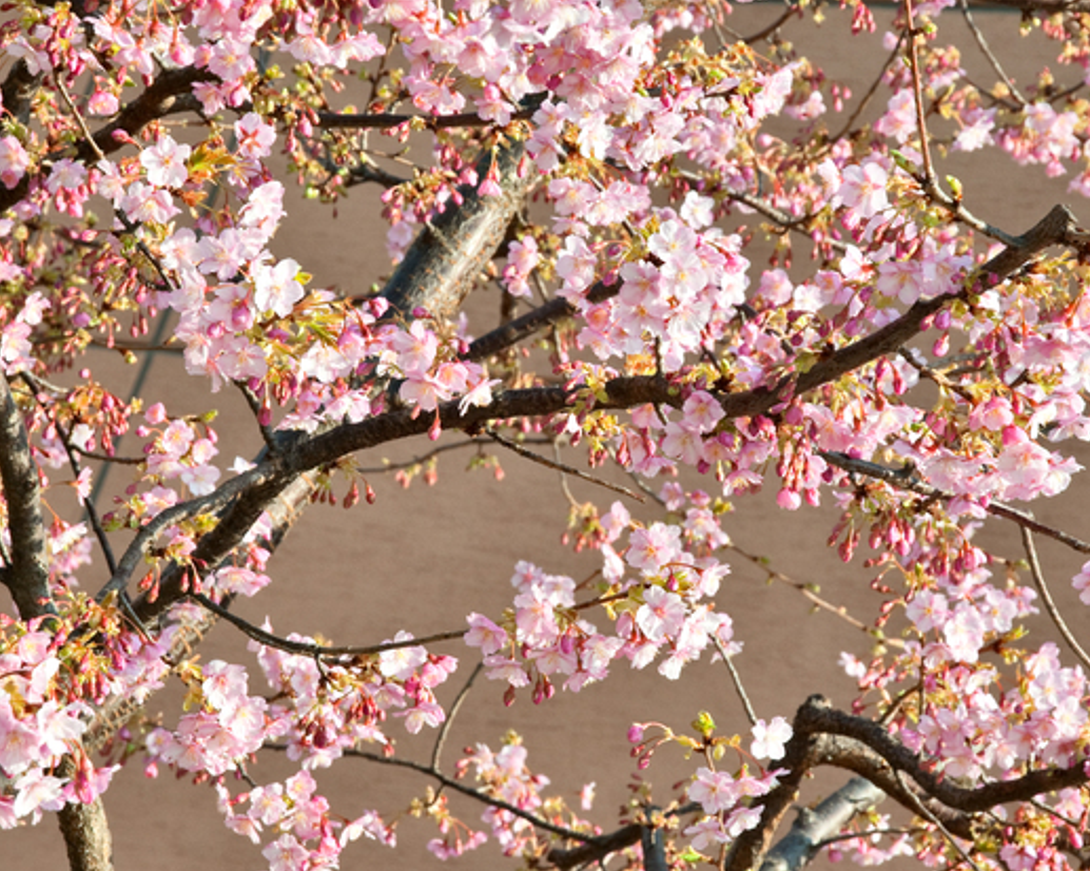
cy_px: 395
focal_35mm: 137
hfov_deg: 14.1
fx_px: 4417
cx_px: 576
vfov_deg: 11.3
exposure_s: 1/250
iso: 250
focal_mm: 58
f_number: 8
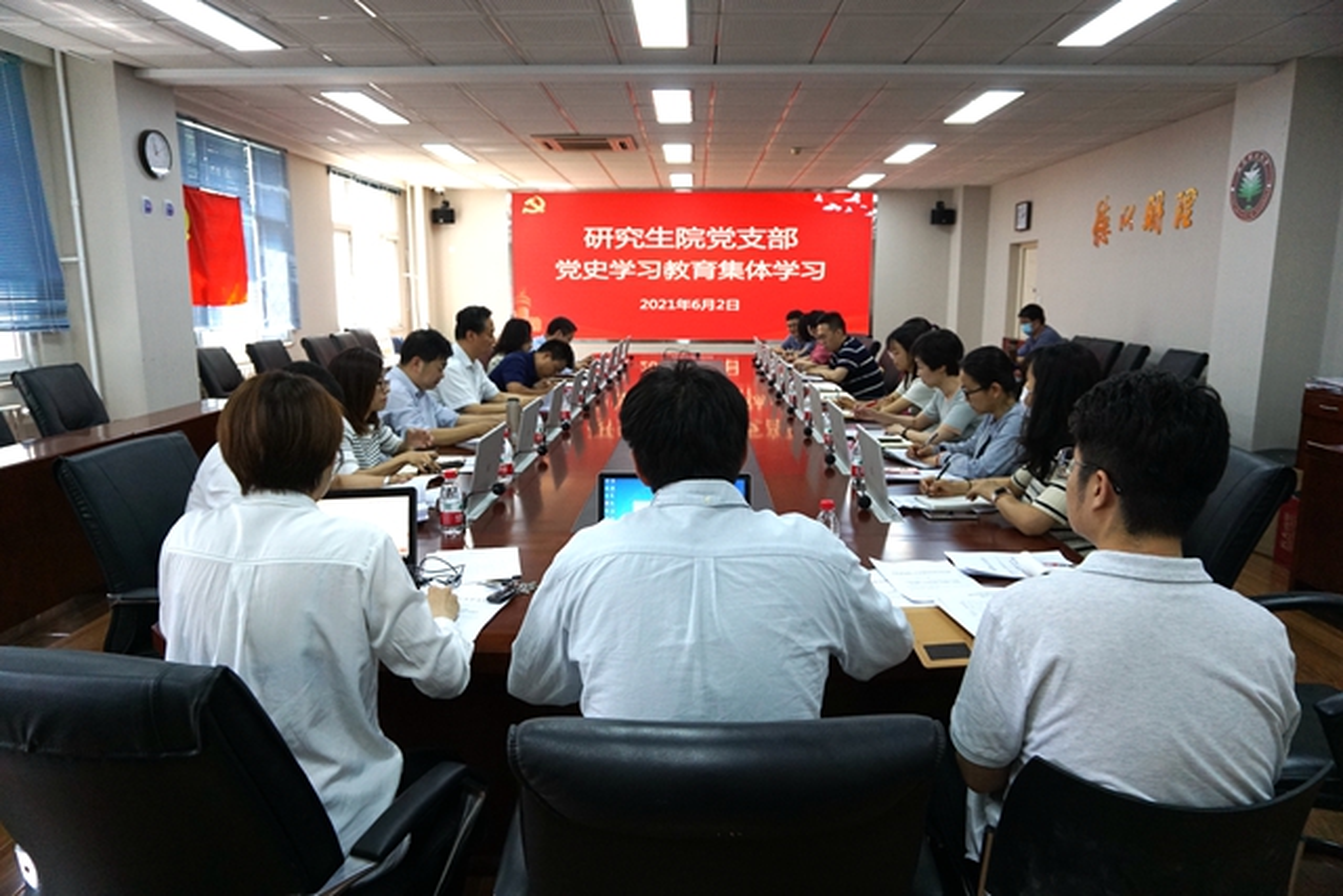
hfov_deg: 73.7
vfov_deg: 53.2
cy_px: 448
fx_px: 895
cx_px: 672
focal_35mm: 24
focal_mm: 16
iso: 800
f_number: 4
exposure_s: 1/160
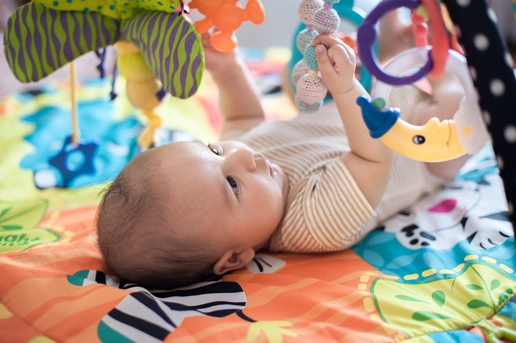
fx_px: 716
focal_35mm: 50
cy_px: 172
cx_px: 258
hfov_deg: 39.6
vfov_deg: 27.0
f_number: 2
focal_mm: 50
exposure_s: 1/125
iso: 800
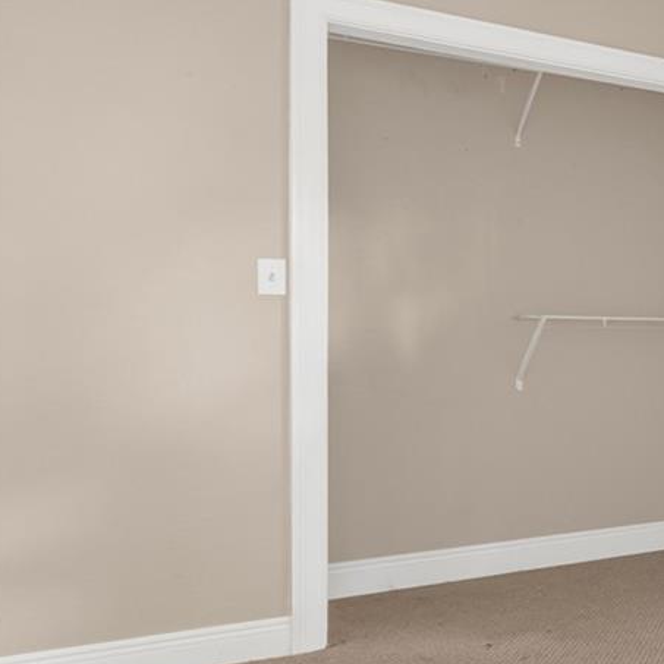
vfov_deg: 35.2
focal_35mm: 48
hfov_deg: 22.6
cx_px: 1162
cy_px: 406
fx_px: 1042
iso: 1250
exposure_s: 1/5
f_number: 7.1
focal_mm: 16
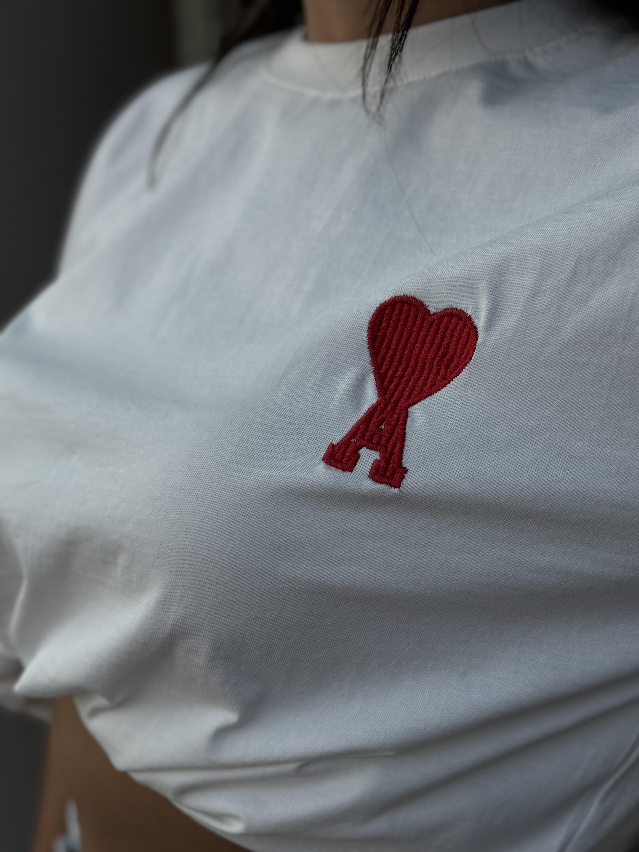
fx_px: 1181
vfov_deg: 39.7
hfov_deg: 30.3
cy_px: 426
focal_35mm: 48
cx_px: 320
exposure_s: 1/287
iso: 64
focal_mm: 6.76
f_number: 1.78
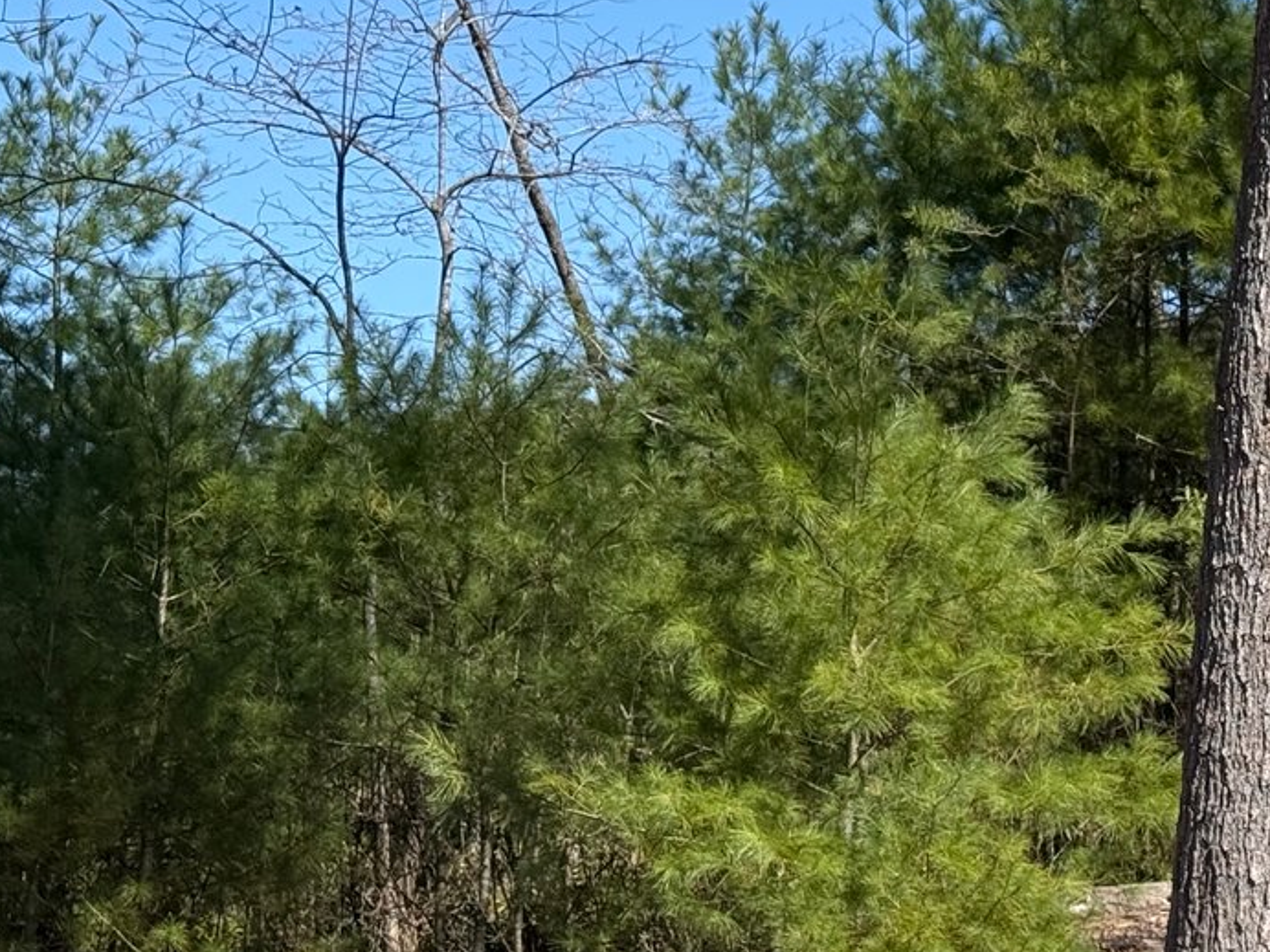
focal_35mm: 105
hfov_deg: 18.1
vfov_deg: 14.1
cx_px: 1366
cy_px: 456
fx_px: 3852
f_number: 1.78
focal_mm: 6.76
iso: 100
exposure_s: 1/3378
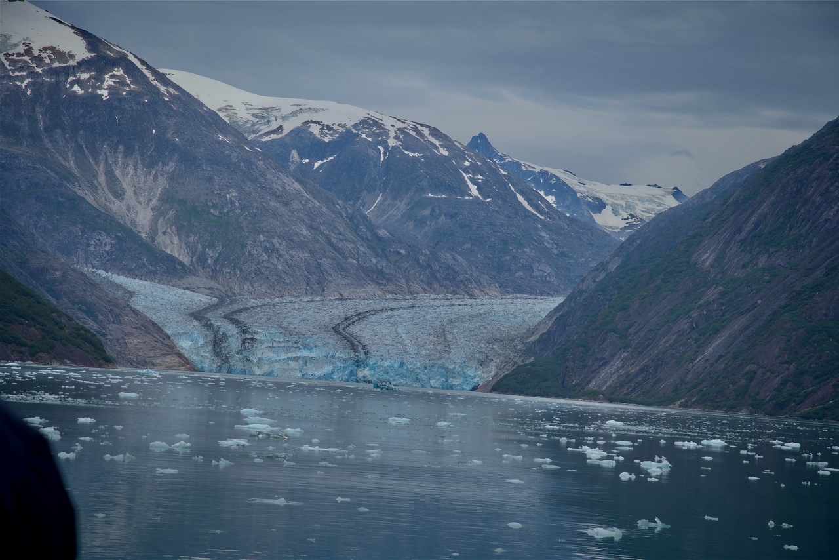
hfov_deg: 17.1
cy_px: 280
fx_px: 2797
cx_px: 420
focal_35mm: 120
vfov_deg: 11.4
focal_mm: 120
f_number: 8
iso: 100
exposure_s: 1/250
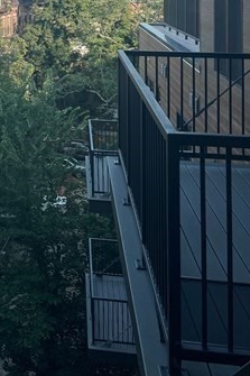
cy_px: -38
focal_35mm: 62
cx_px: -53
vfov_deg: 29.2
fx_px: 646
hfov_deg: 20.4
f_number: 1.5
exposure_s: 1/1838
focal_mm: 5.7
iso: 50
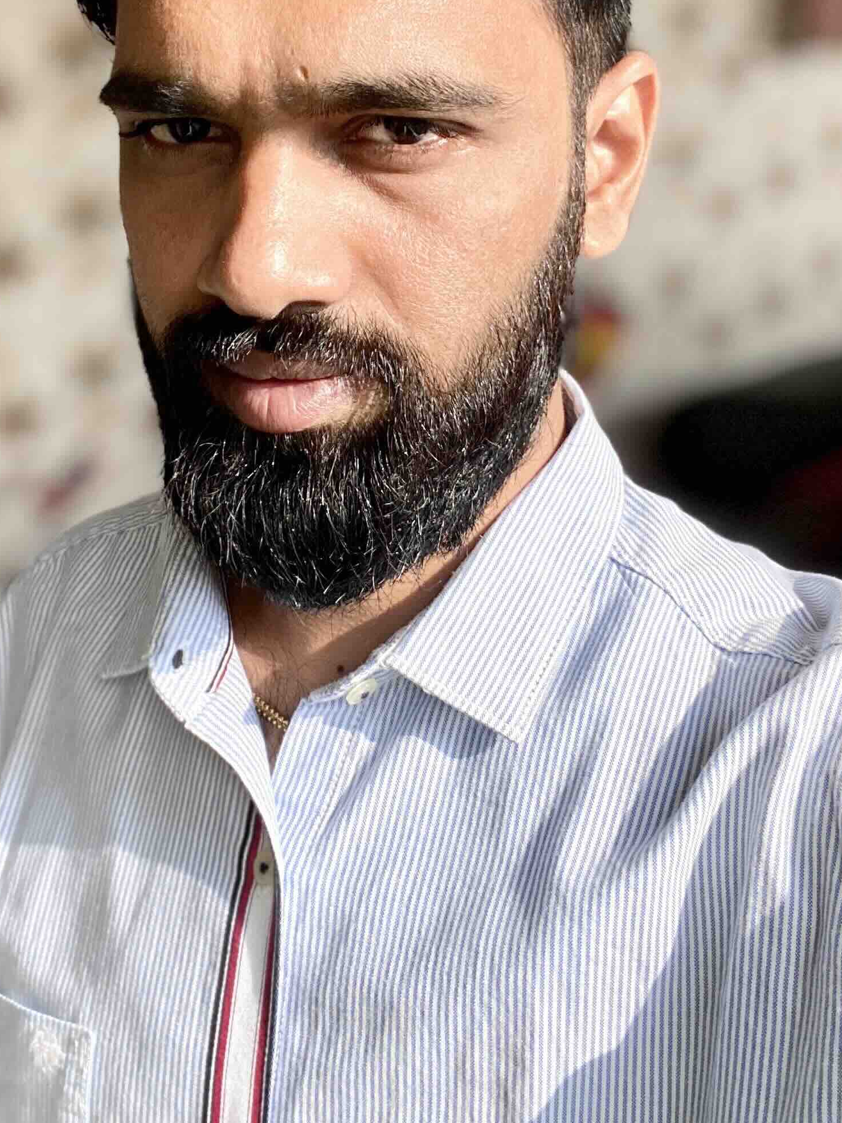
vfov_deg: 39.7
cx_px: 397
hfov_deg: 30.9
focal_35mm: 47
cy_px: 328
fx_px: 1524
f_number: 2.2
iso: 25
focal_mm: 2.71
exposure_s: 1/224
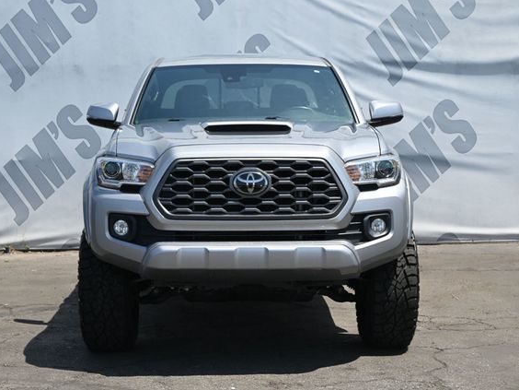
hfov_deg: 27.0
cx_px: 246
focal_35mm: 72
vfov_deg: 20.4
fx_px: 1080
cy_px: 195
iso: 140
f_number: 6
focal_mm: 44
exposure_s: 1/250
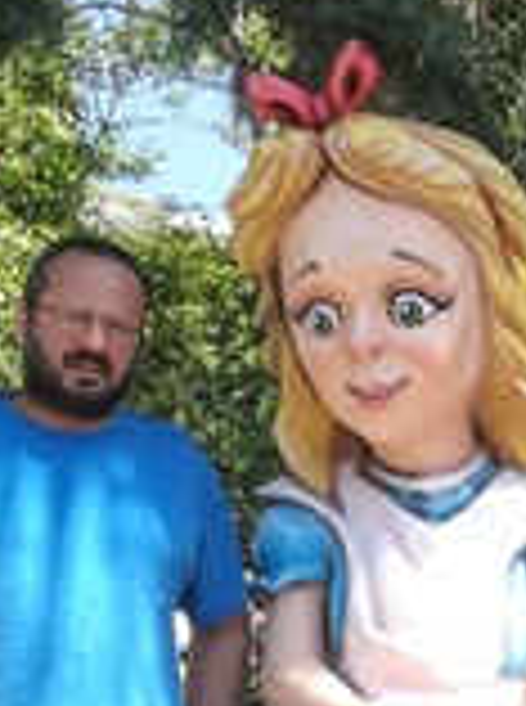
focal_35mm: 115
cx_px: 683
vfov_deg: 16.8
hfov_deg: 12.4
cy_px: 677
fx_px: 2340
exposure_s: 1/591
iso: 50
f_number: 2
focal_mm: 3.79
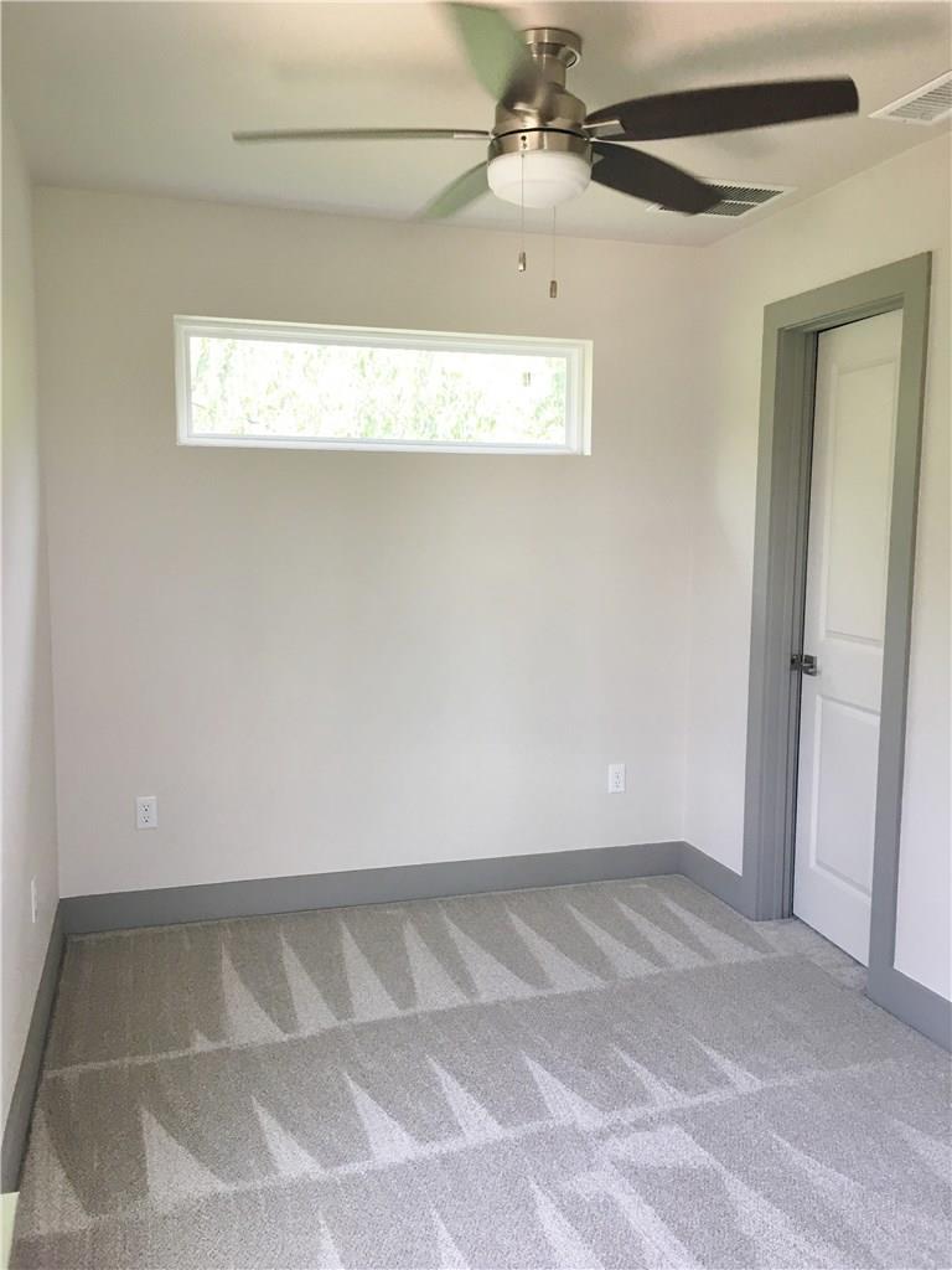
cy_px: 635
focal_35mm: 29
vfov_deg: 61.7
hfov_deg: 48.2
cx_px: 476
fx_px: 1063
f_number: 2.2
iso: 32
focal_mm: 4.15
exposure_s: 1/30
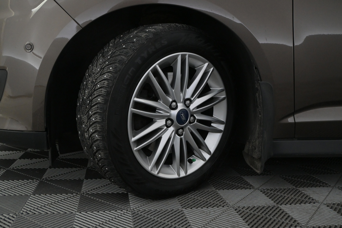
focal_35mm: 34
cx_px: 171
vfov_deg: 38.4
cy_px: 114
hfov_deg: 55.1
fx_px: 328
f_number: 5.6
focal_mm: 23
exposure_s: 1/125
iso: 2500
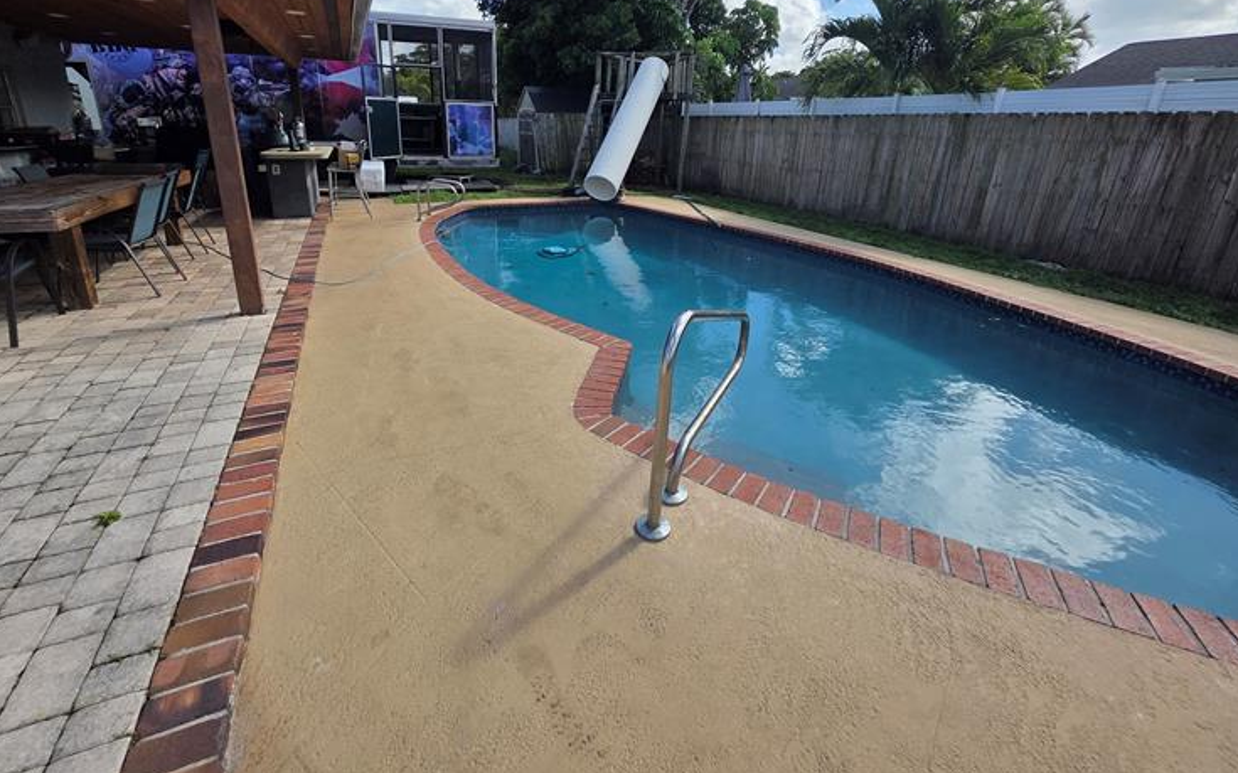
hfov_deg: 101.4
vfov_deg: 73.5
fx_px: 506
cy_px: 290
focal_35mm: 15
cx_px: 584
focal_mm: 2.2
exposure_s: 1/2593
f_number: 1.9
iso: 40
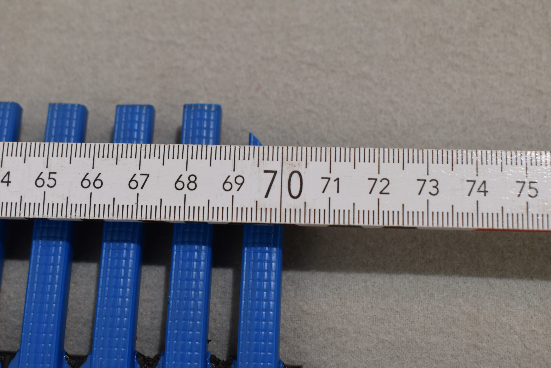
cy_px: 184
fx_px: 872
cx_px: 276
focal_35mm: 57
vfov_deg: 23.8
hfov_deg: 35.1
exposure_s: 1/60
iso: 400
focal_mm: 38
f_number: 6.3
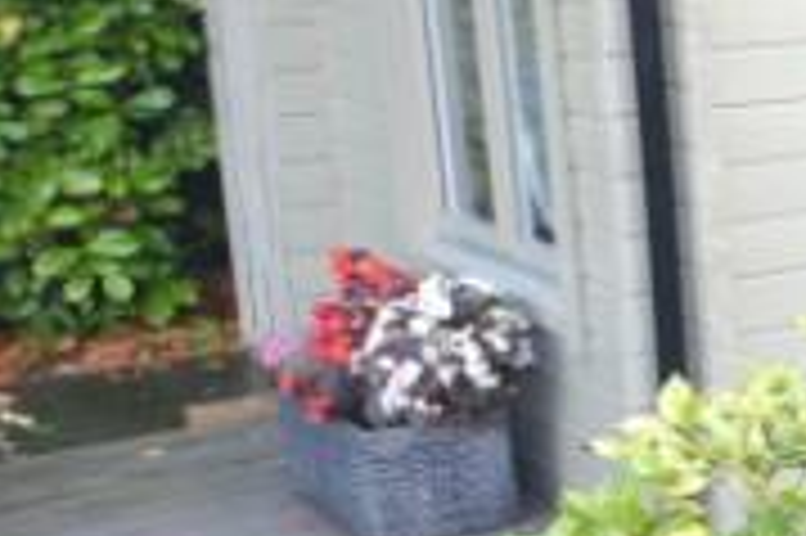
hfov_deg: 15.3
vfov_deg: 15.8
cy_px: 196
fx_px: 1924
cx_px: 1864
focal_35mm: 86
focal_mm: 10
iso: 400
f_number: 8
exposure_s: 1/100
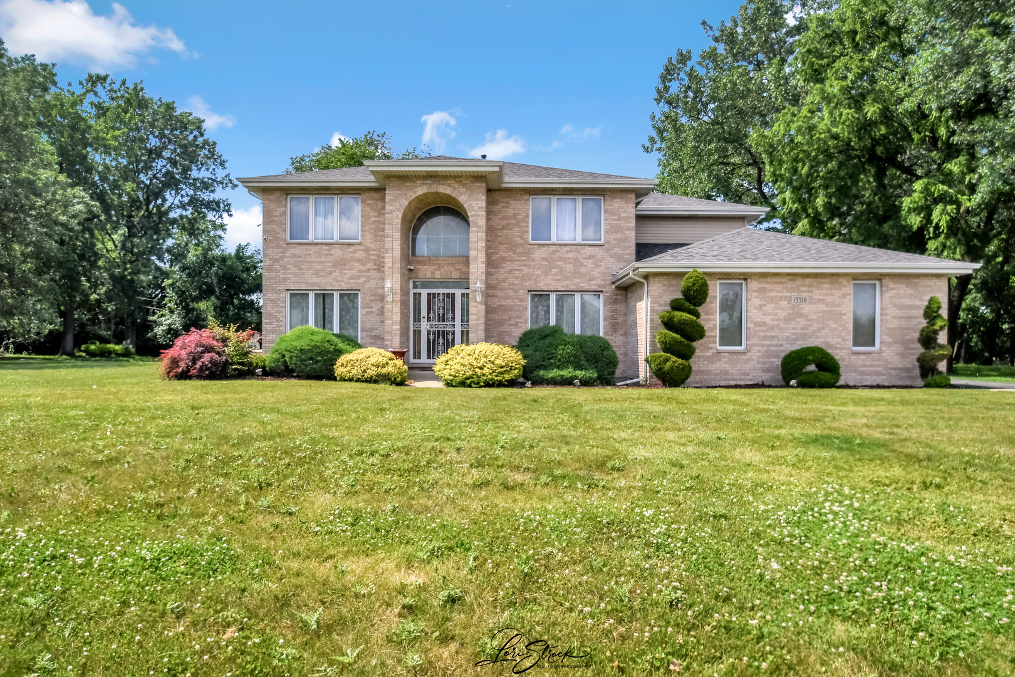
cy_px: 338
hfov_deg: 81.2
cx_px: 508
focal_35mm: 21
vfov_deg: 59.5
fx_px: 592
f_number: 8
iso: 400
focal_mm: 14
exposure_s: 1/8000
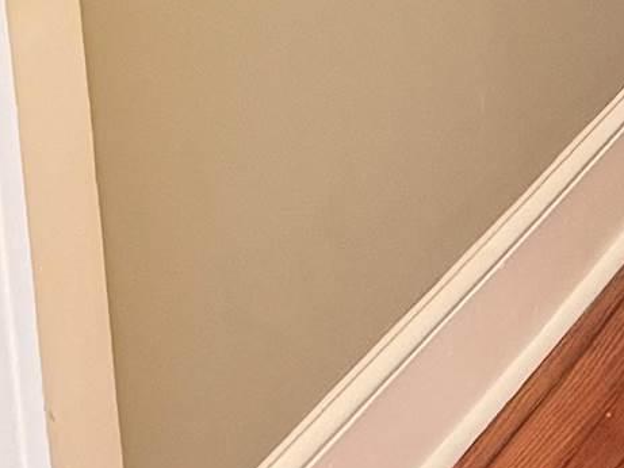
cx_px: 1775
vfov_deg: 8.7
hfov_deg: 9.9
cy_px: -530
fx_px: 2885
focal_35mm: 160
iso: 1000
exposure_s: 1/40
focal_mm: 6.76
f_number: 1.78
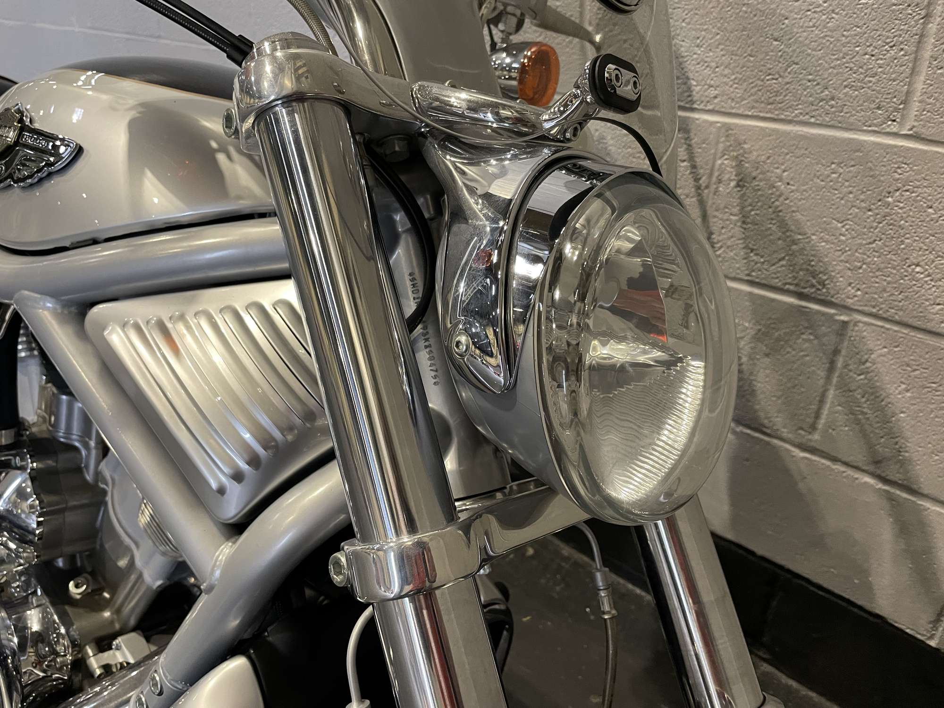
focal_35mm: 26
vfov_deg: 53.1
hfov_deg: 67.3
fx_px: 709
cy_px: 354
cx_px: 472
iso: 250
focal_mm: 4.2
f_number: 1.6
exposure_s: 1/50
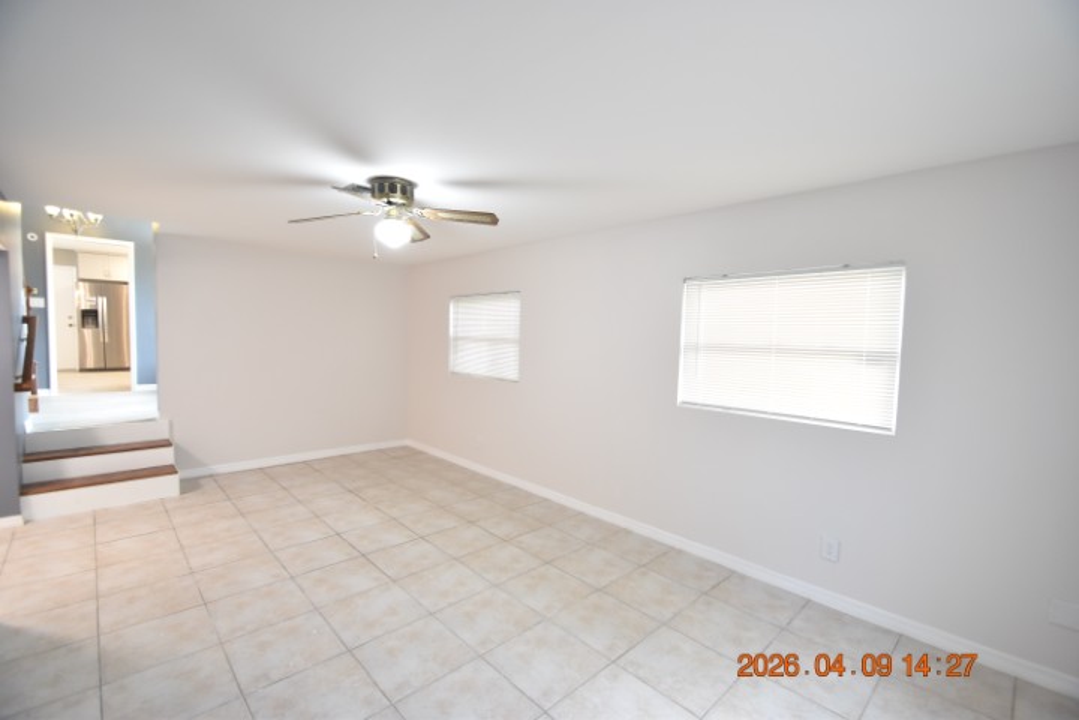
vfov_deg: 77.3
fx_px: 450
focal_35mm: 15
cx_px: 540
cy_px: 360
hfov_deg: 100.4
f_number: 3.5
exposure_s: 1/20
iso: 800
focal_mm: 10
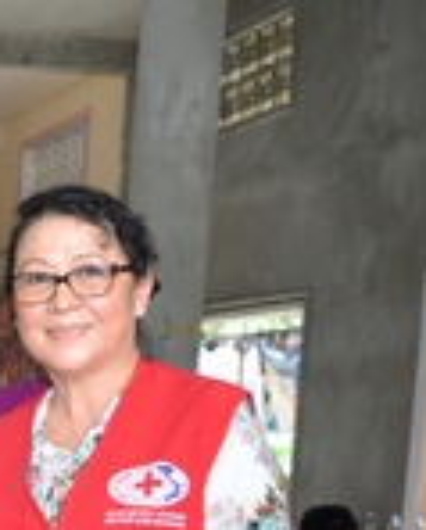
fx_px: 1744
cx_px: -623
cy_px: 625
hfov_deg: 11.4
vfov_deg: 16.6
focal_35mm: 111
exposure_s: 1/60
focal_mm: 18
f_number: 4.5
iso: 640
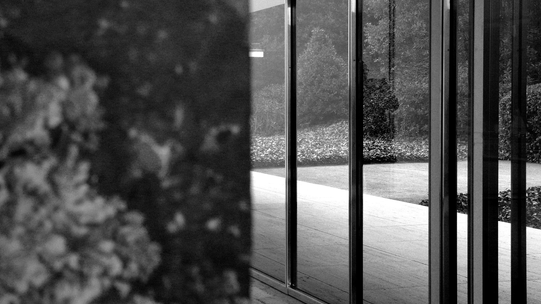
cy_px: 143
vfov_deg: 17.2
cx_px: 270
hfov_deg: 30.2
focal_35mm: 70
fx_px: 1004
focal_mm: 10.5
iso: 100
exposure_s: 1/40
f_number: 3.6
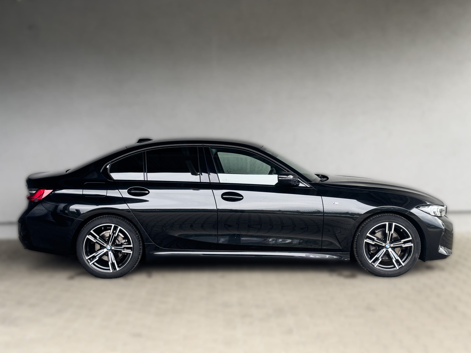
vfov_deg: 30.3
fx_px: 653
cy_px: 176
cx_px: 236
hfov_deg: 39.7
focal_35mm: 48
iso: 64
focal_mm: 6.86
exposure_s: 1/450
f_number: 1.8
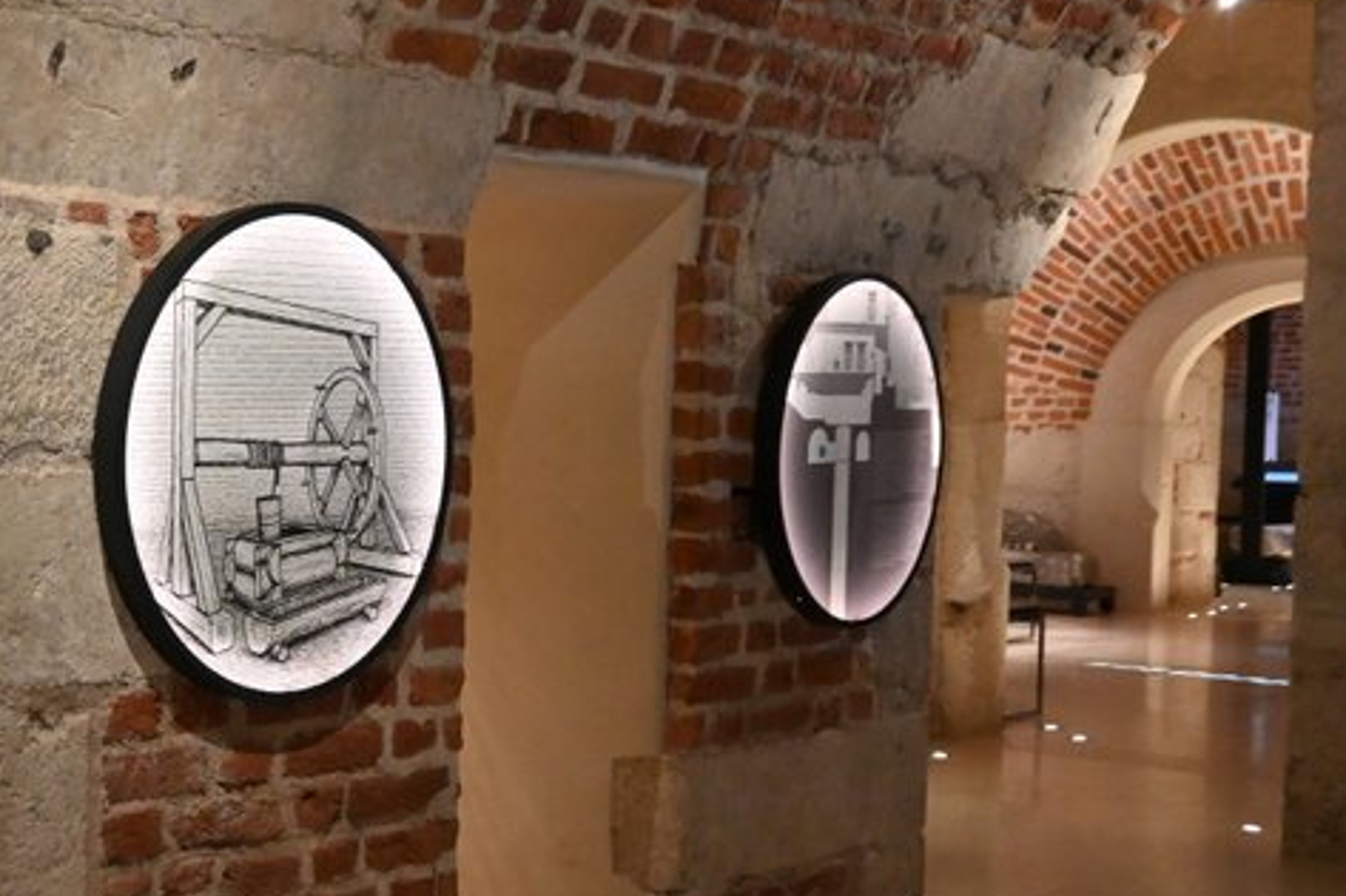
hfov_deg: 34.9
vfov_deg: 26.0
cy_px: 474
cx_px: 17
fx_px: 1943
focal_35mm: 52
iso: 3200
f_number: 3.5
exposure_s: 1/80
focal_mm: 16
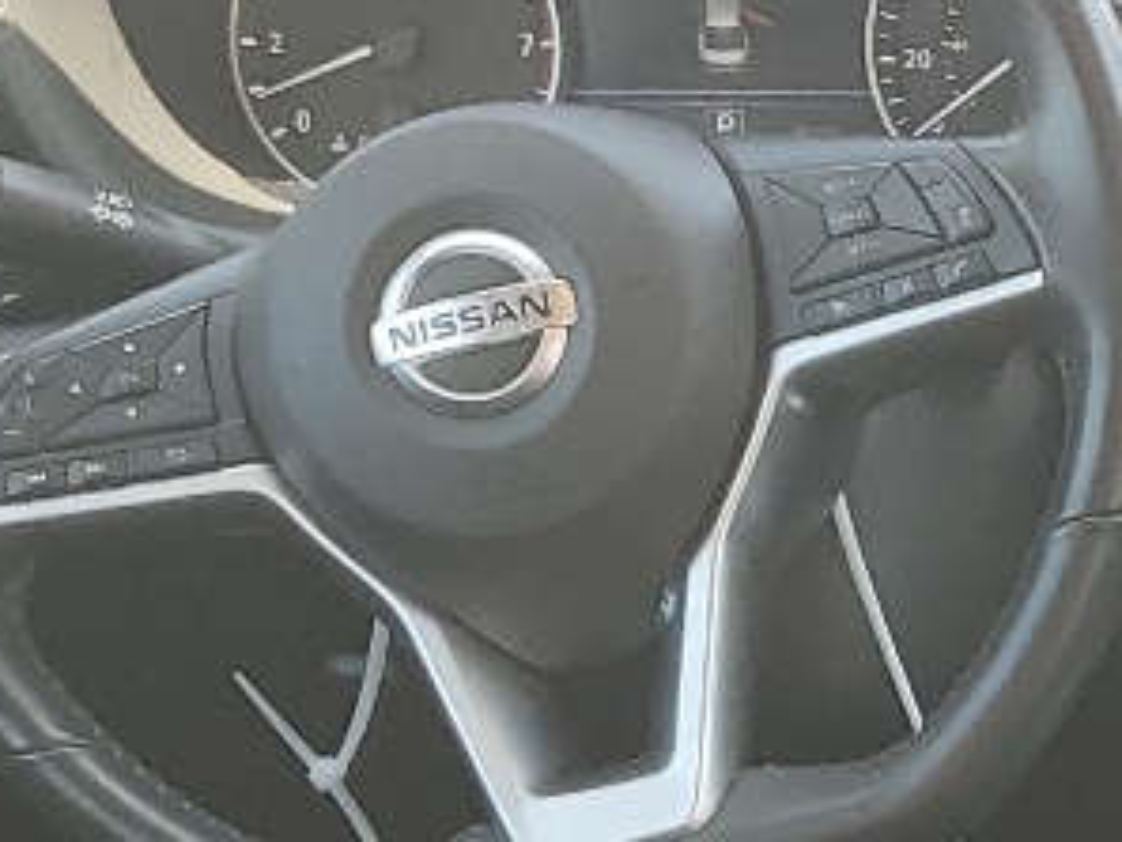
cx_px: 1878
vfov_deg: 9.8
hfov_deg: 13.0
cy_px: 1748
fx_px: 4540
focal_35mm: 140
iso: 50
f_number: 1.5
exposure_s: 1/192
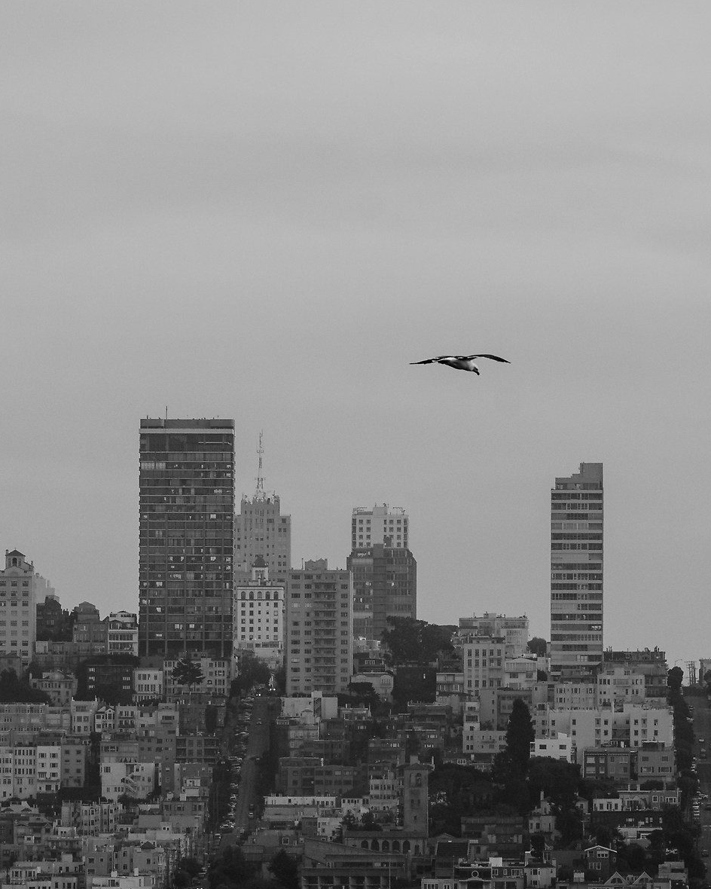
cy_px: 538
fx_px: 9022
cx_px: 417
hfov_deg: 4.5
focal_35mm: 343
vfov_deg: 5.6
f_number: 7.1
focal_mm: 120
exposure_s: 1/500
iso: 200
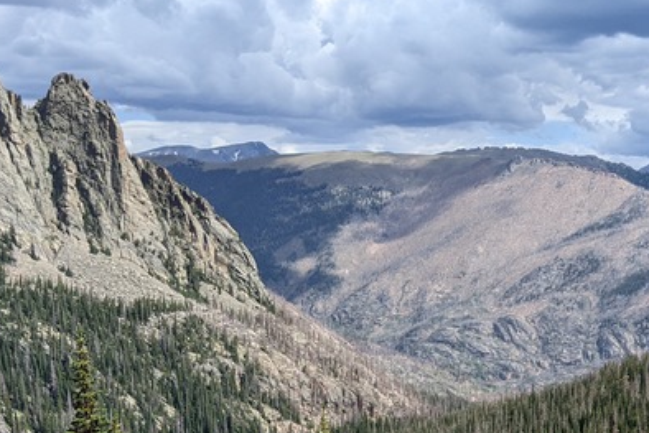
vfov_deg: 17.2
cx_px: 585
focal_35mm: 73
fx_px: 1316
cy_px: 612
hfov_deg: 26.7
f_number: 1.8
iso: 53
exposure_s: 1/2611
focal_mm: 4.44
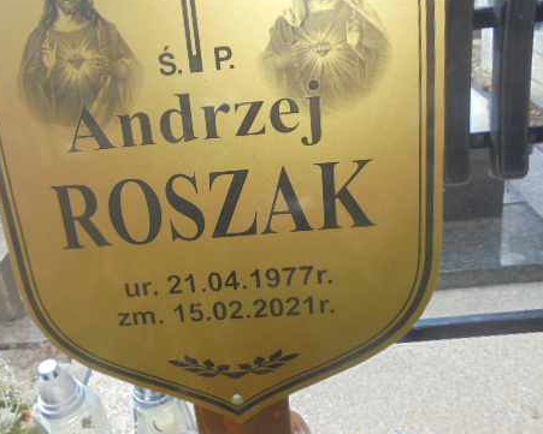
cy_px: 174
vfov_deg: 41.0
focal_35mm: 36
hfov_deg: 49.9
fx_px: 579
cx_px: 214
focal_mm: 4.6
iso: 100
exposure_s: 1/125
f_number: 3.5
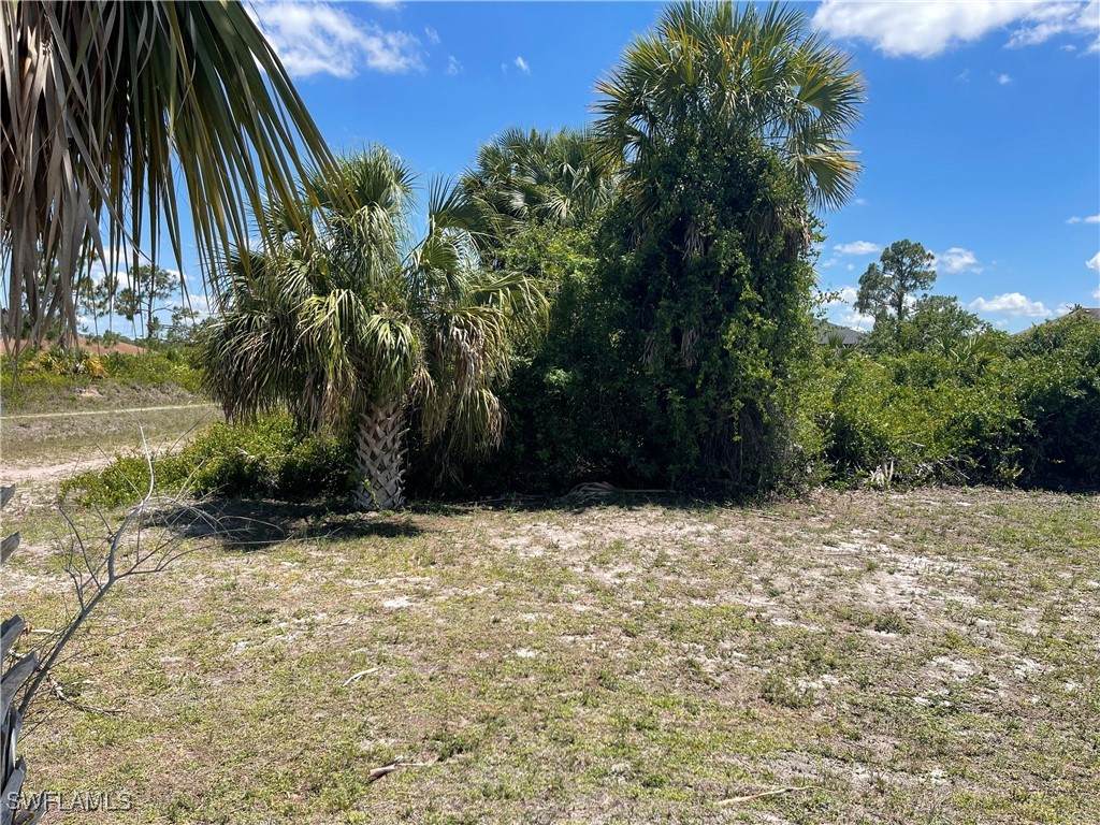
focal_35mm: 25
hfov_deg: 69.4
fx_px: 794
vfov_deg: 54.9
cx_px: 550
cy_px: 412
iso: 32
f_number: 1.6
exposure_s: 1/2247
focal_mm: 5.1
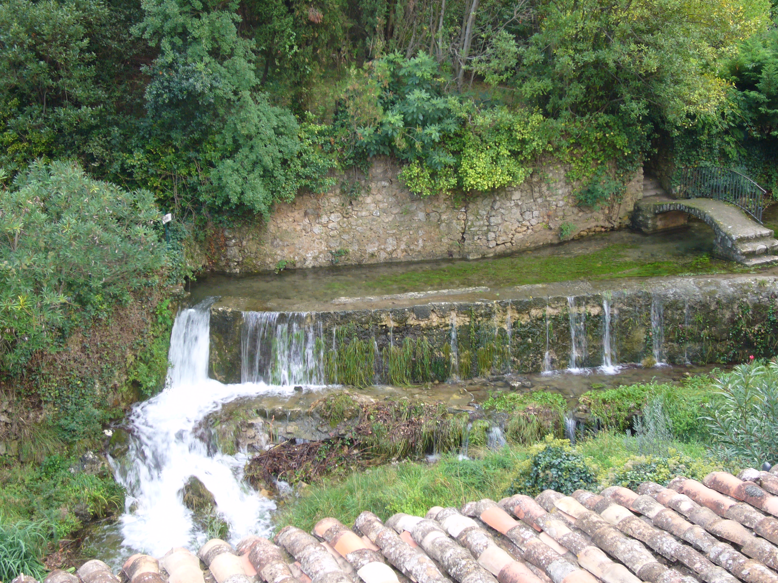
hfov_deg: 30.7
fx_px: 1416
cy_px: 292
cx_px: 389
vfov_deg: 23.3
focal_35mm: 63
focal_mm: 10.3
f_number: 4.1
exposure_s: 1/30
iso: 80
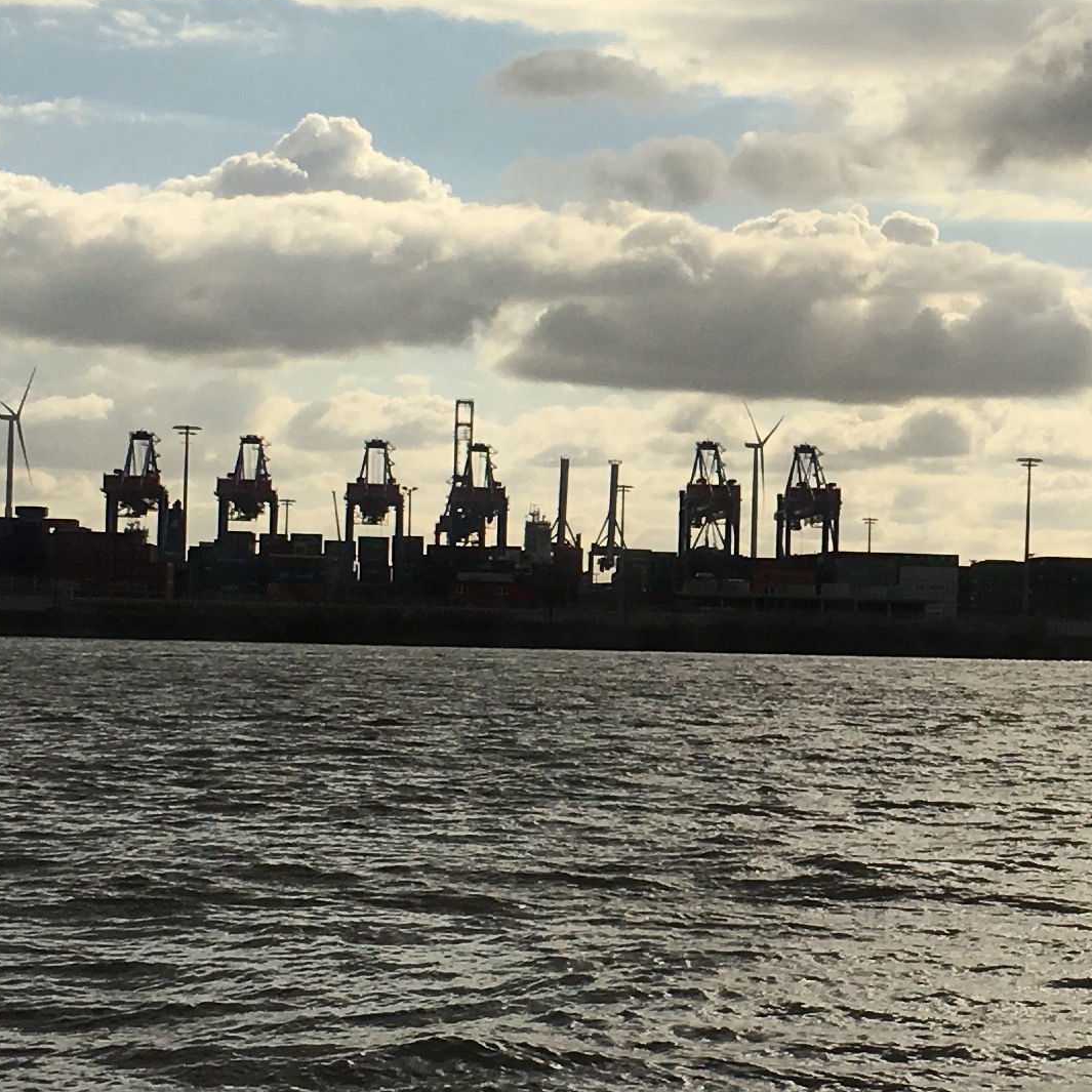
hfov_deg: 17.6
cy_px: 608
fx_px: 3462
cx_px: 1059
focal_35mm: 97
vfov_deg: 17.9
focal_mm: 4.15
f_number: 2.2
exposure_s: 1/2024
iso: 25
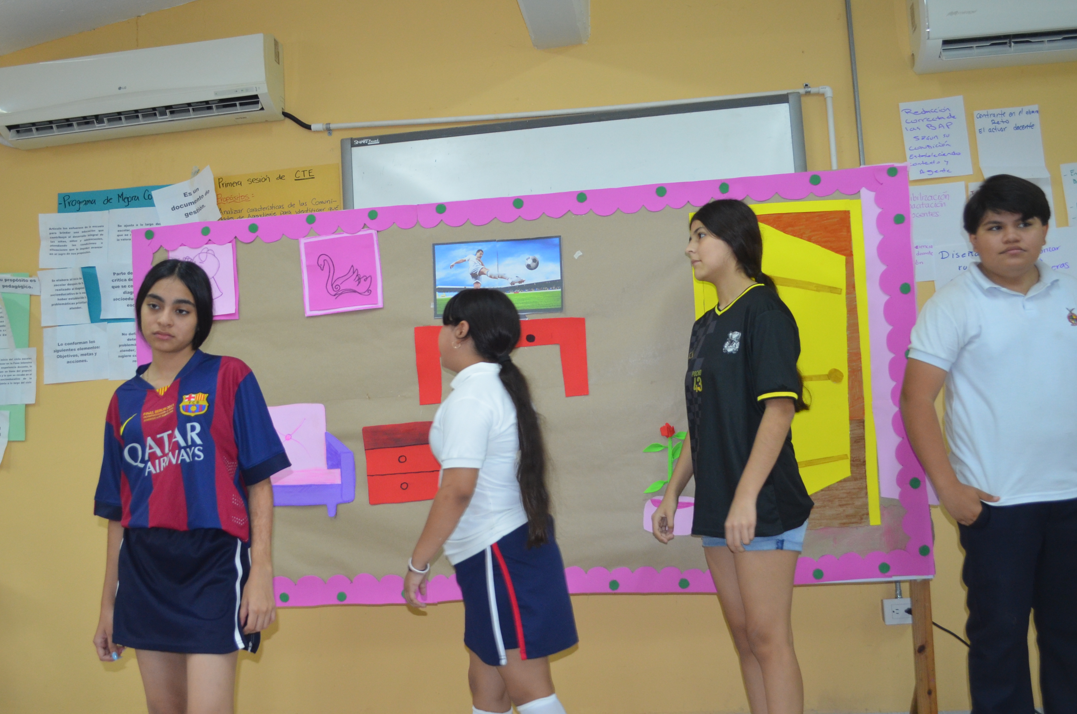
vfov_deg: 36.7
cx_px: 522
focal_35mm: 36
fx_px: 1075
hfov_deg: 53.2
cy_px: 375
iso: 800
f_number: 3.8
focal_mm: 20
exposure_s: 1/60
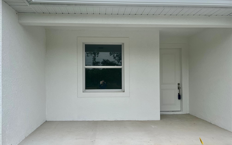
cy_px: 77
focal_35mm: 28
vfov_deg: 44.5
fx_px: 177
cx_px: 114
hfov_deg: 66.5
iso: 50
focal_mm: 5.7
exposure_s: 1/1808
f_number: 1.5
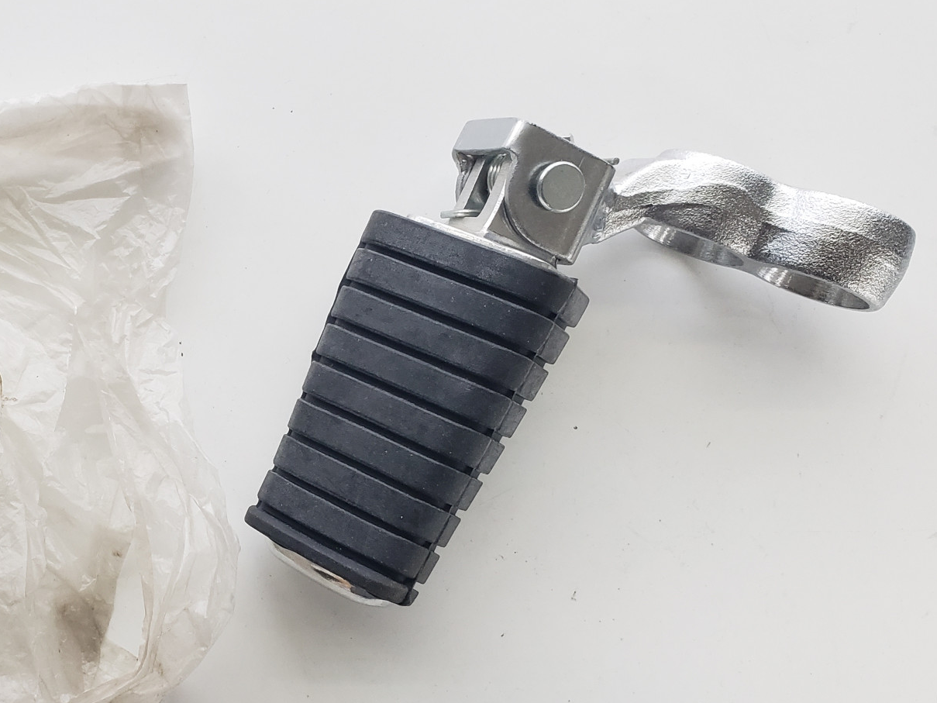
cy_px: 393
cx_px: 190
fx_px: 1164
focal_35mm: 43
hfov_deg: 42.0
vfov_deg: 33.6
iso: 250
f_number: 2.4
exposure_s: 1/60
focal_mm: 4.3
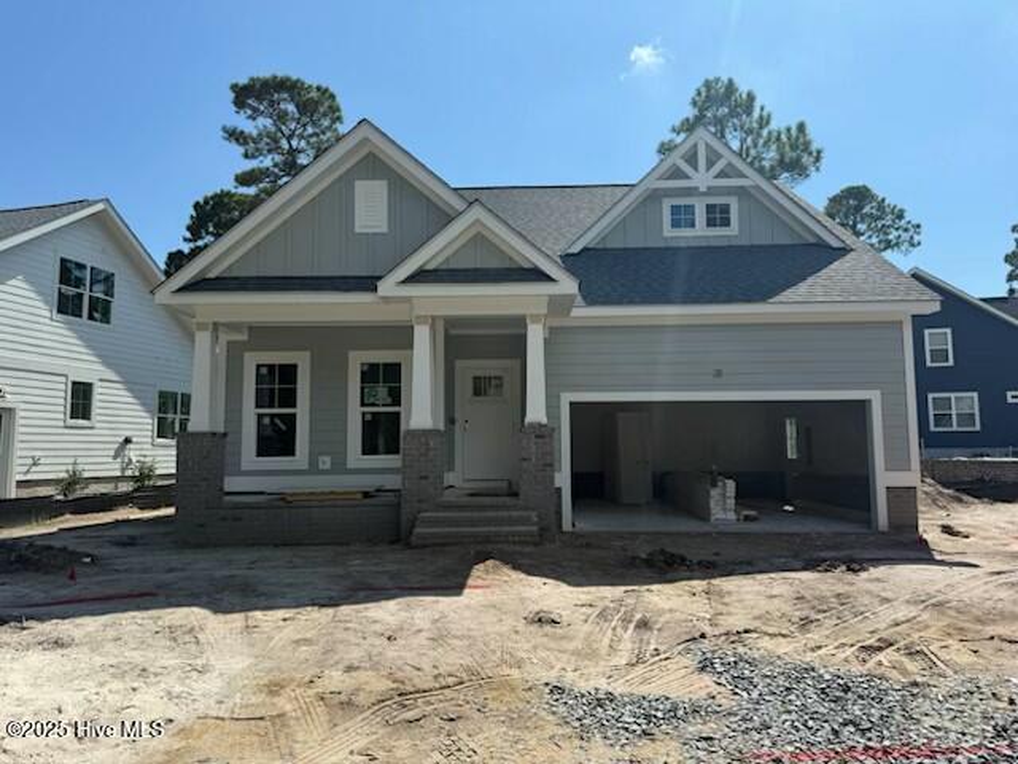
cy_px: 382
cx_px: 509
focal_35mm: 24
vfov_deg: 56.8
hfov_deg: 71.6
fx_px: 706
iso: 80
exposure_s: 1/4975
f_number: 1.78
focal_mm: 6.76
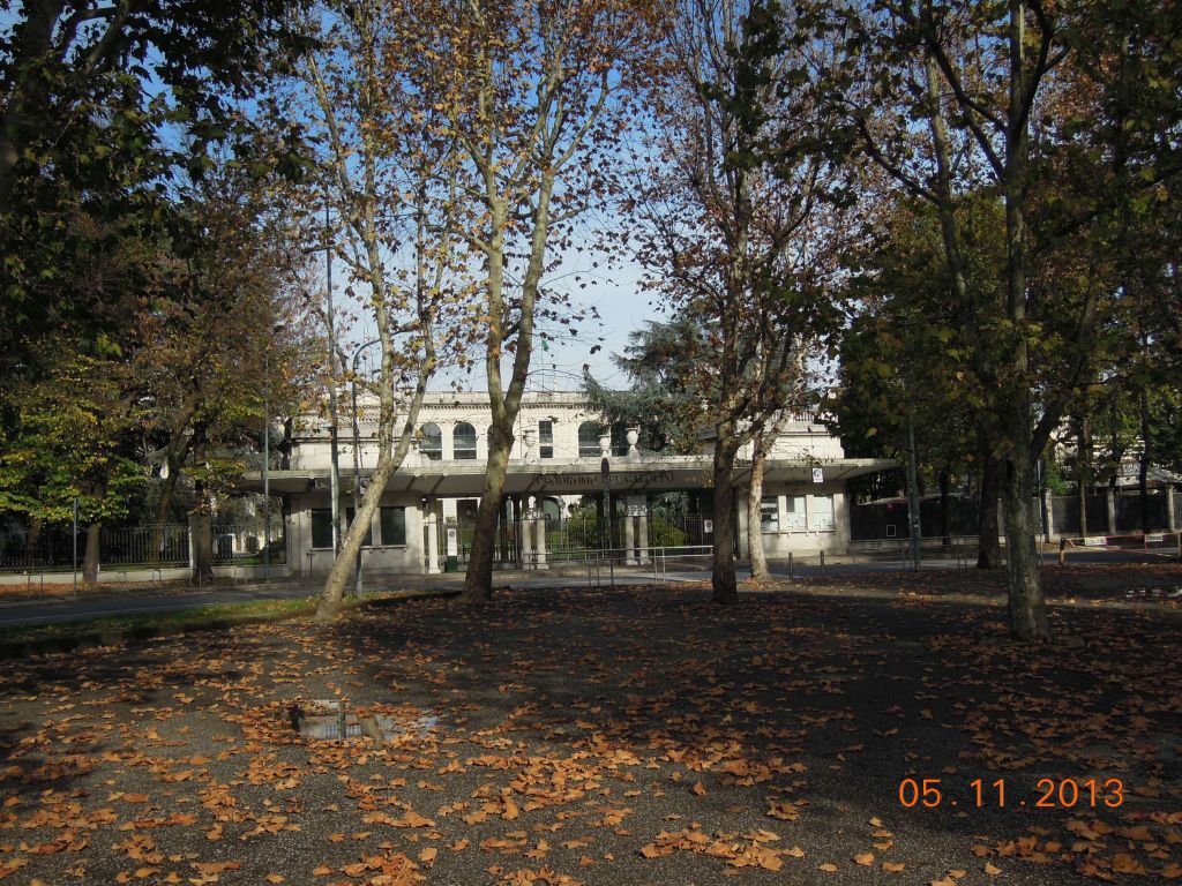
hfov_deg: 46.8
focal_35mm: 40
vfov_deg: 36.0
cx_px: 591
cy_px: 443
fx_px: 1366
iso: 160
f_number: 2.9
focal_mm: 7.2
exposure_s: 1/2000
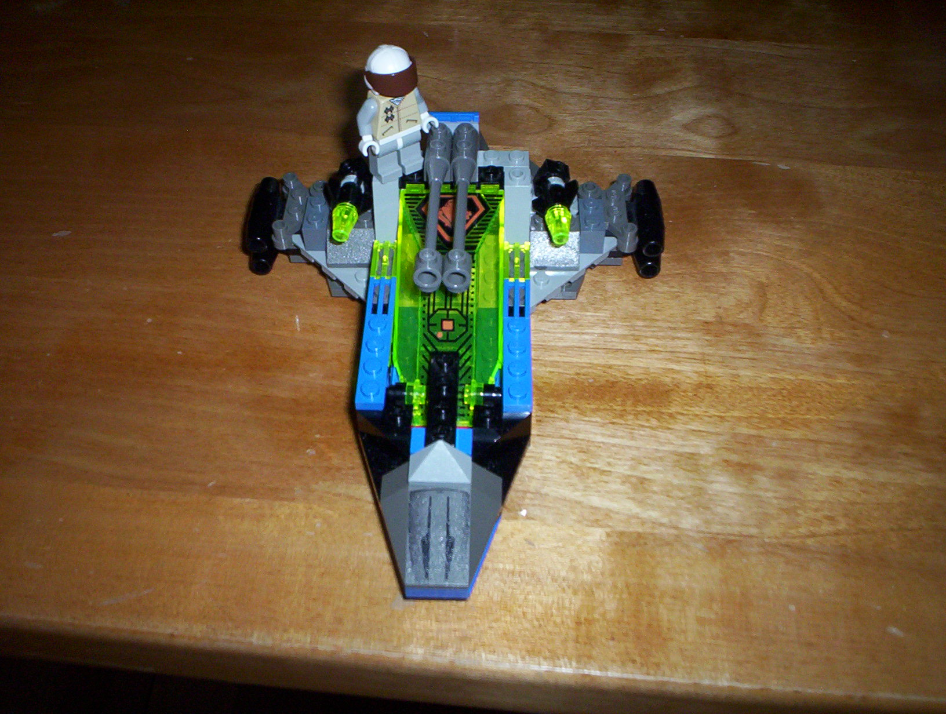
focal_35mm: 38
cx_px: 473
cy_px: 357
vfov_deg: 37.9
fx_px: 1041
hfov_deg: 48.9
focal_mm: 4.99
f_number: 4.5
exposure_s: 1/60
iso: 140
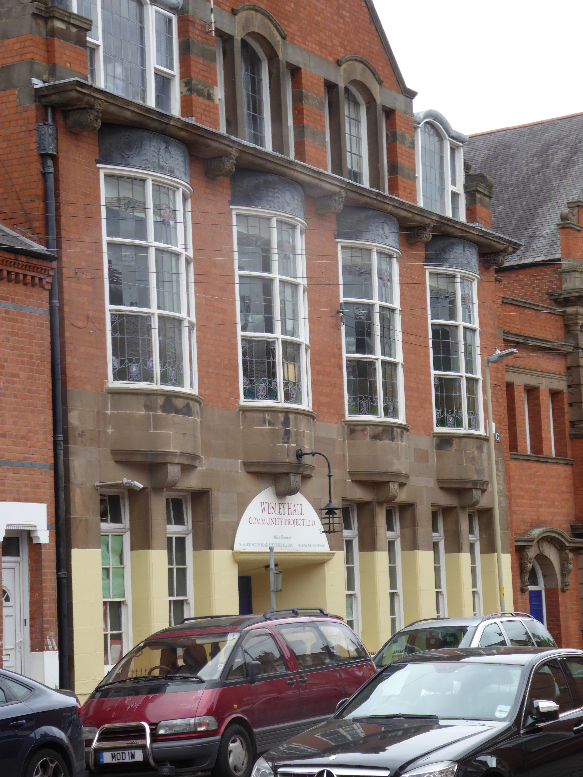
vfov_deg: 21.5
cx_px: 292
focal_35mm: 91
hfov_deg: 16.2
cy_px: 388
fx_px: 2043
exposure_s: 1/80
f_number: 4.8
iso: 100
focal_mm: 15
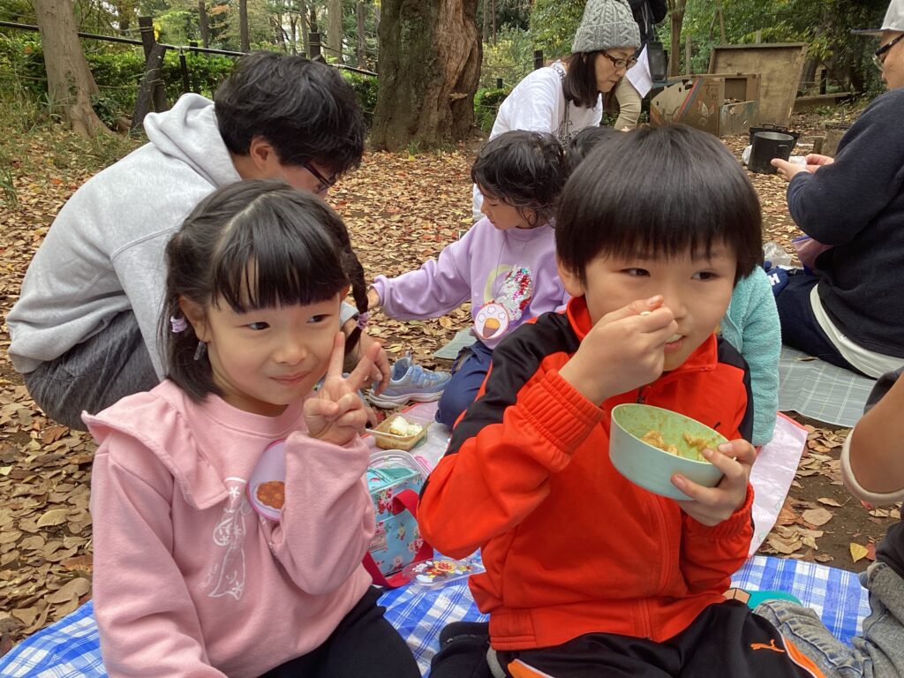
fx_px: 810
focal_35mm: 31
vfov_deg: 45.4
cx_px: 452
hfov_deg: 58.4
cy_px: 339
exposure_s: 1/120
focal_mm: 3.3
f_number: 2.4
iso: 32
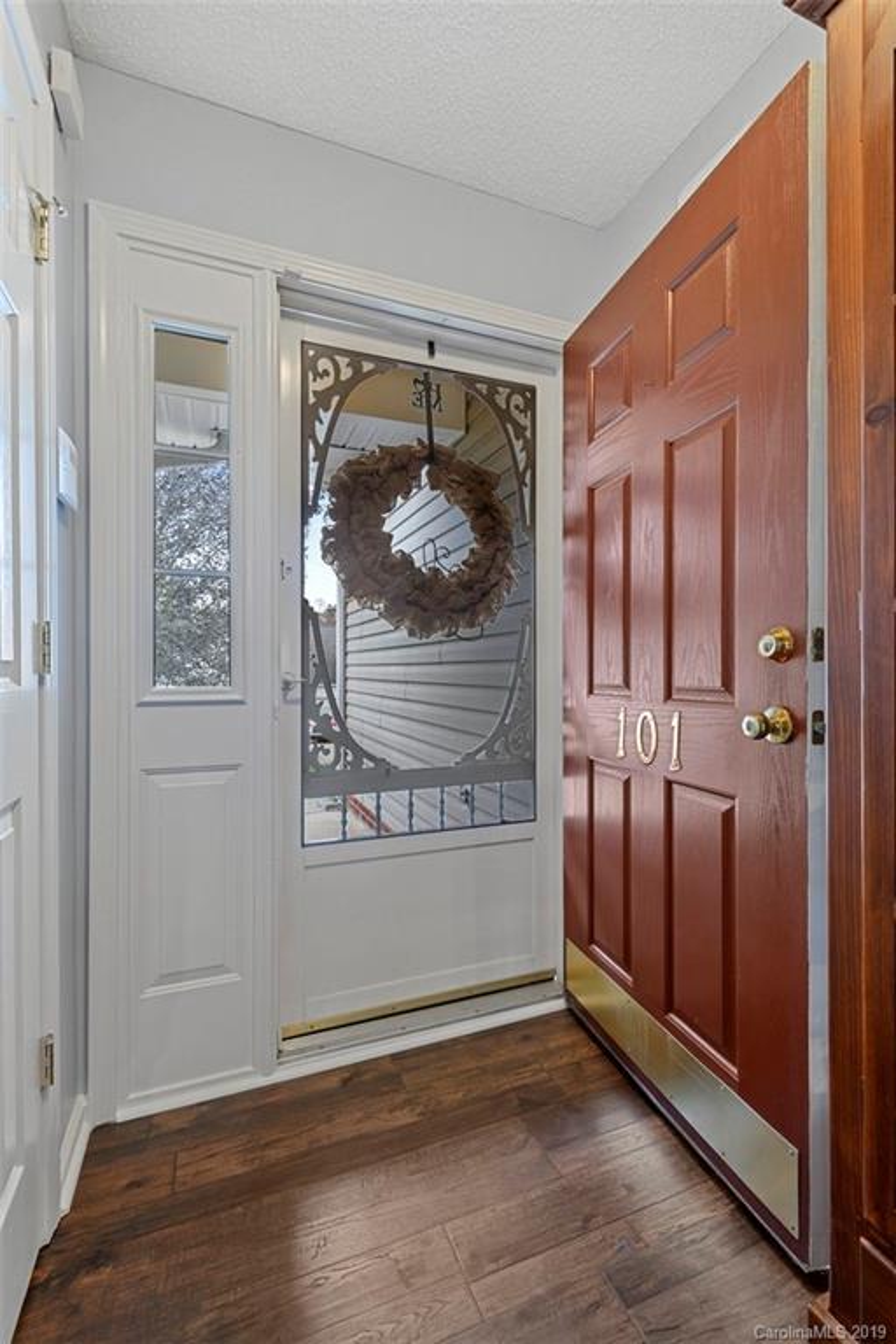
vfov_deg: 100.4
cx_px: 448
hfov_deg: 77.3
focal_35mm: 15
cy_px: 672
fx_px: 560
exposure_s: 1/1.25
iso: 400
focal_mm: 10
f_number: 8
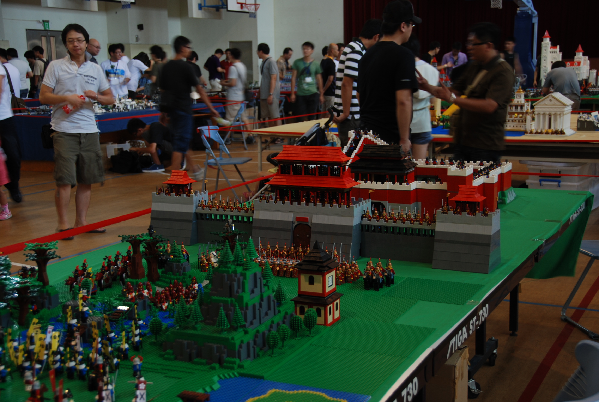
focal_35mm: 52
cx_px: 300
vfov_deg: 25.9
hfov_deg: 37.8
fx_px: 875
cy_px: 201
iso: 100
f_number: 4.2
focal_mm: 35
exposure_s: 1/8
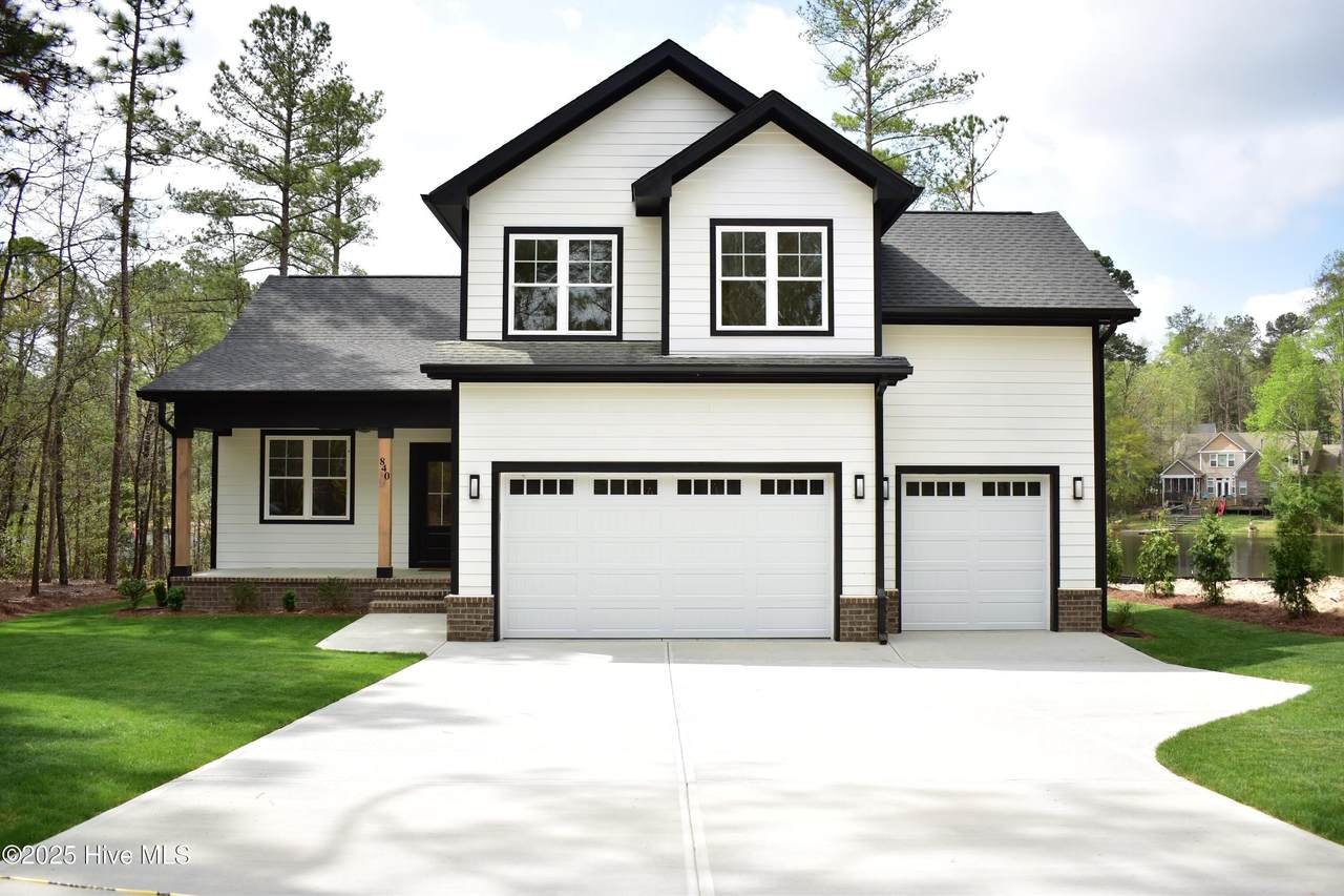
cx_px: 672
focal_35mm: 30
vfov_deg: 43.6
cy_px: 448
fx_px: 1120
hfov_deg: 61.9
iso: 100
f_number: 3.8
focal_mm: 20
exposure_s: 1/400
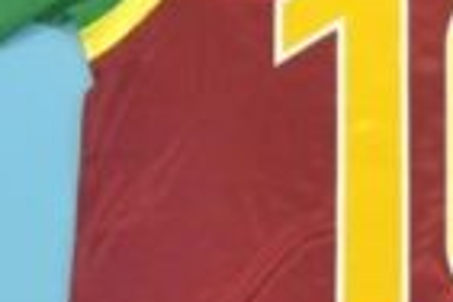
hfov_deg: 15.6
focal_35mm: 128
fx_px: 1611
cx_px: 475
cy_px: 222
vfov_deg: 10.7
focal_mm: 20
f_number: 3.8
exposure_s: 1/125
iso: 200
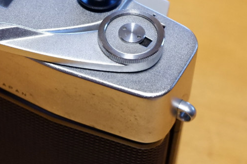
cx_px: 96
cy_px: 47
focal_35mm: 120
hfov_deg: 17.1
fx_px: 823
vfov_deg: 11.4
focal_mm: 33.3
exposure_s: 1/15
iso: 3200
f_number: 4.9
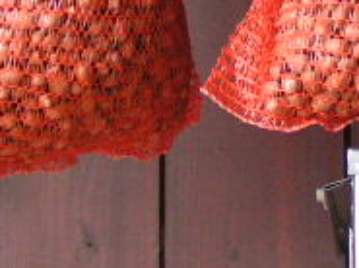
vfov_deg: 7.1
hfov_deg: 9.5
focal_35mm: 208
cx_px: 293
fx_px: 2153
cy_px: -41
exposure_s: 1/20
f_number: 3.2
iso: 200
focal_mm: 9.2
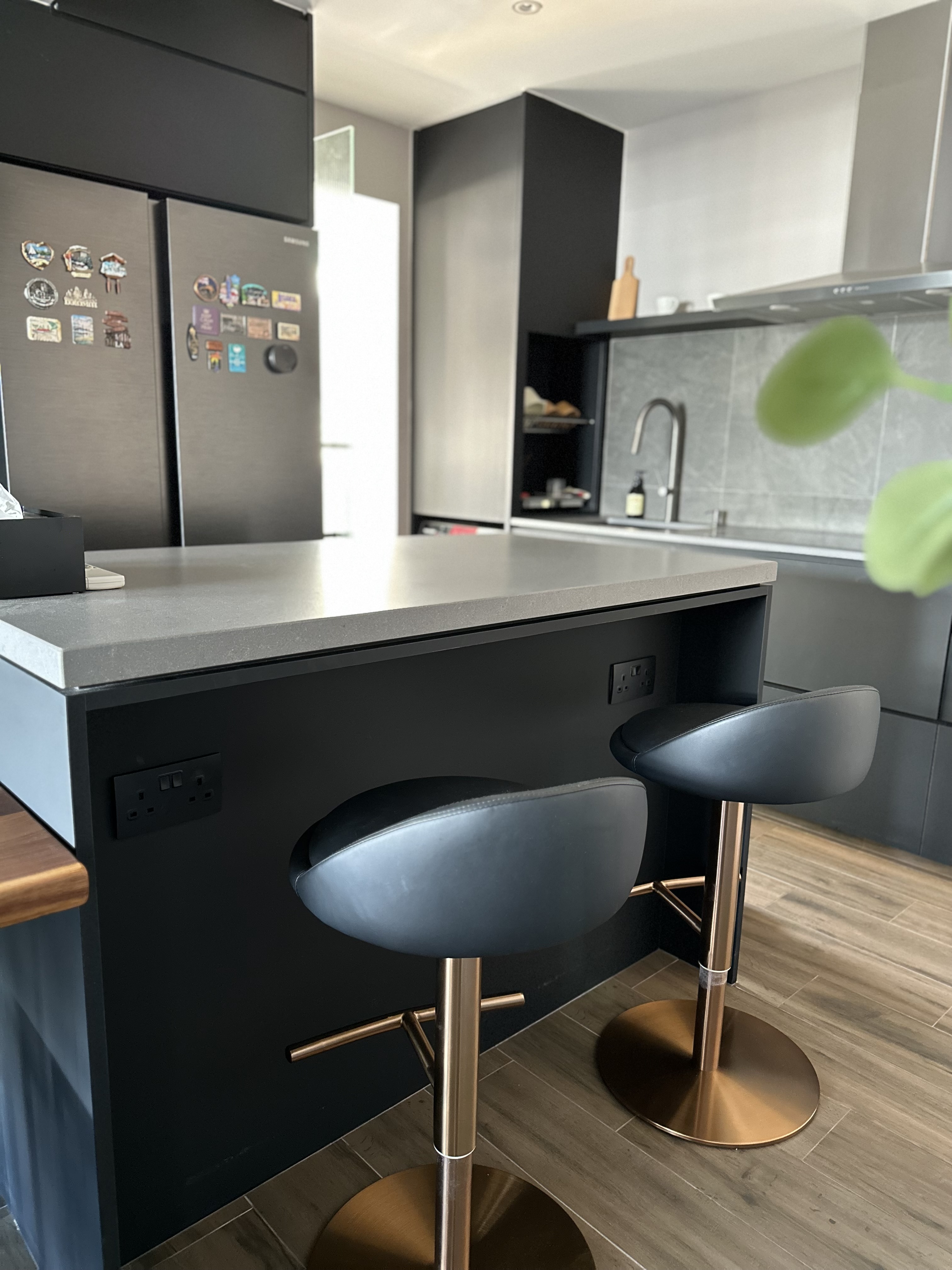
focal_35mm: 24
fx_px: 880
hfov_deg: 56.8
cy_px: 635
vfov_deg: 71.6
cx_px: 476
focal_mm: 6.86
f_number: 1.78
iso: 1600
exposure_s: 1/30
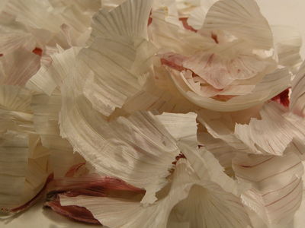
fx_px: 943
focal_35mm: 107
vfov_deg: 13.8
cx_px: 152
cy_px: 114
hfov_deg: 18.4
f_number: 7.4
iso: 100
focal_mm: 27.3
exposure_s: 1/43.2
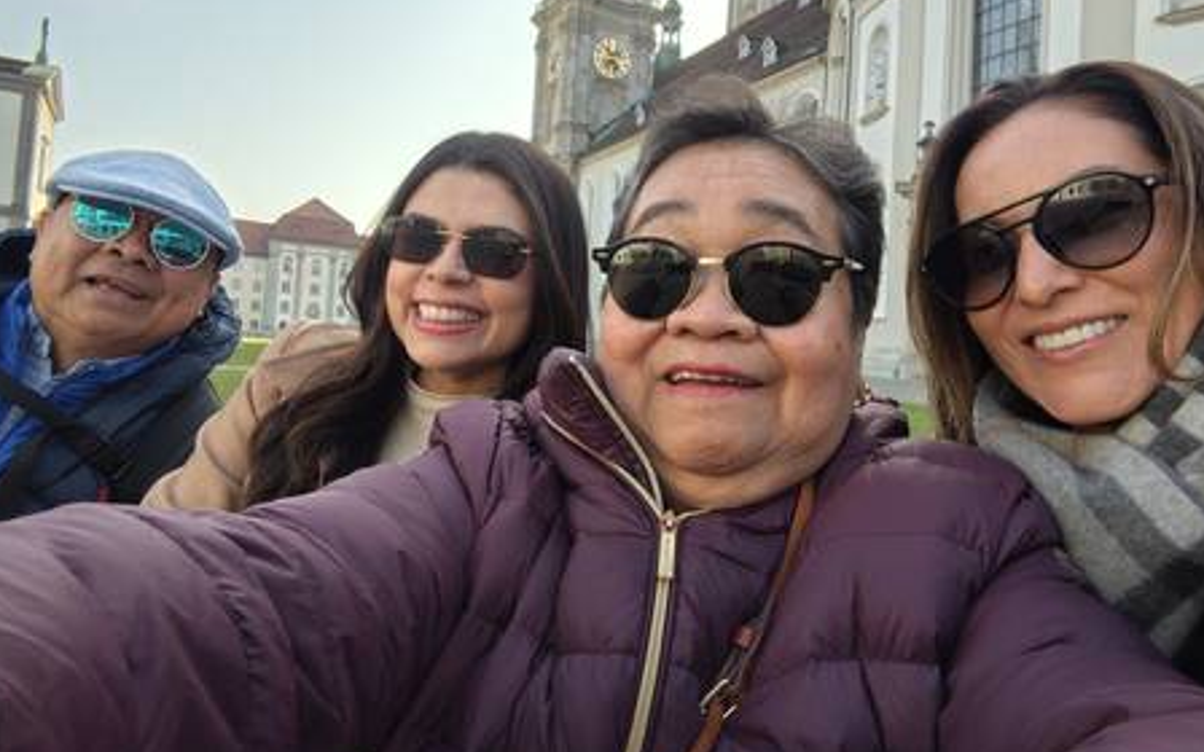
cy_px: 325
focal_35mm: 25
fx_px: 820
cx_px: 613
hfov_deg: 72.5
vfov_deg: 49.1
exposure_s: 1/100
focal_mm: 2.87
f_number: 2.2
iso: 100
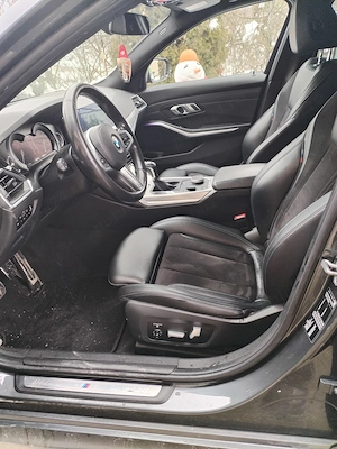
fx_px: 337
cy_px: 224
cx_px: 168
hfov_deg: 53.1
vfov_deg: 67.3
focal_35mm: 26
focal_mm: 4.75
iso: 184
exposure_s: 1/100
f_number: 1.8
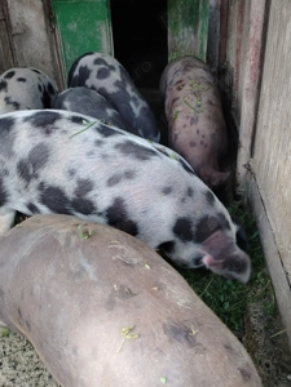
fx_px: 359
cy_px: 212
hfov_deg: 44.1
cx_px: 155
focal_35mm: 32
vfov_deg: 56.7
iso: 781
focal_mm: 5.25
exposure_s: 1/33.3
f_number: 1.75
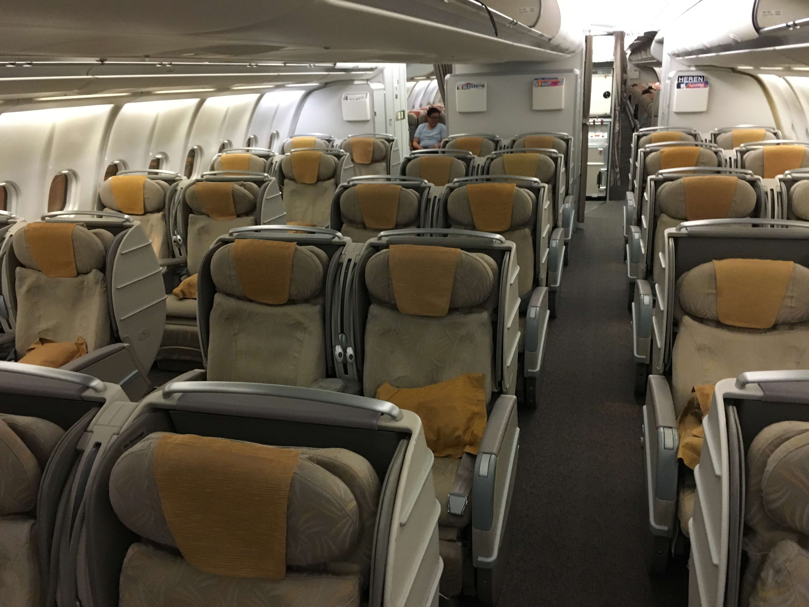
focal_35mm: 29
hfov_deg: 61.7
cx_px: 404
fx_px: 678
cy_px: 304
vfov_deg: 48.2
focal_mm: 4.15
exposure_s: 1/30
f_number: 2.2
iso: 200
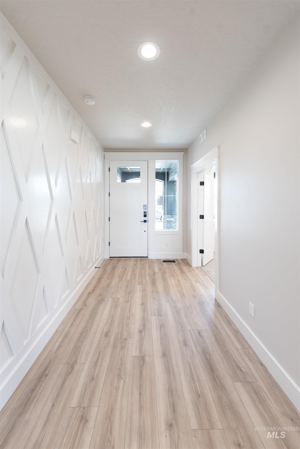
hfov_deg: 81.3
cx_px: 150
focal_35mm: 14
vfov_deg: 104.2
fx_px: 175
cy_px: 224
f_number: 4.5
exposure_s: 1/50
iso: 800
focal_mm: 14
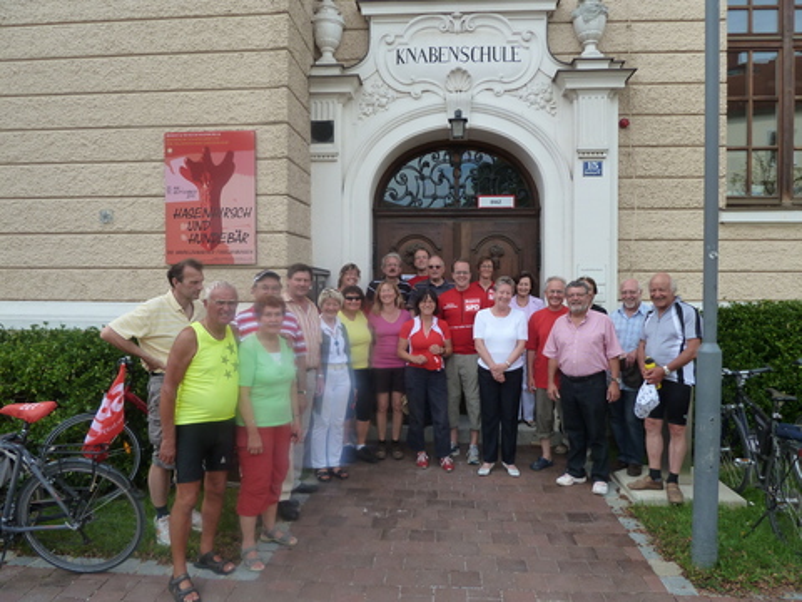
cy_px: 301
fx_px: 579
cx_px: 401
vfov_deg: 54.9
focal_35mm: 25
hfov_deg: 69.4
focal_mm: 4.1
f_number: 3.3
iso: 125
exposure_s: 1/320
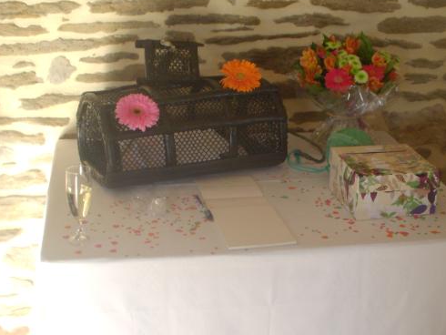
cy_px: 186
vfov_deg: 23.7
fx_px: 799
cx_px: 254
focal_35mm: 62
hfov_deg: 31.1
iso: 100
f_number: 3.3
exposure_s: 1/60
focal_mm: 6.3
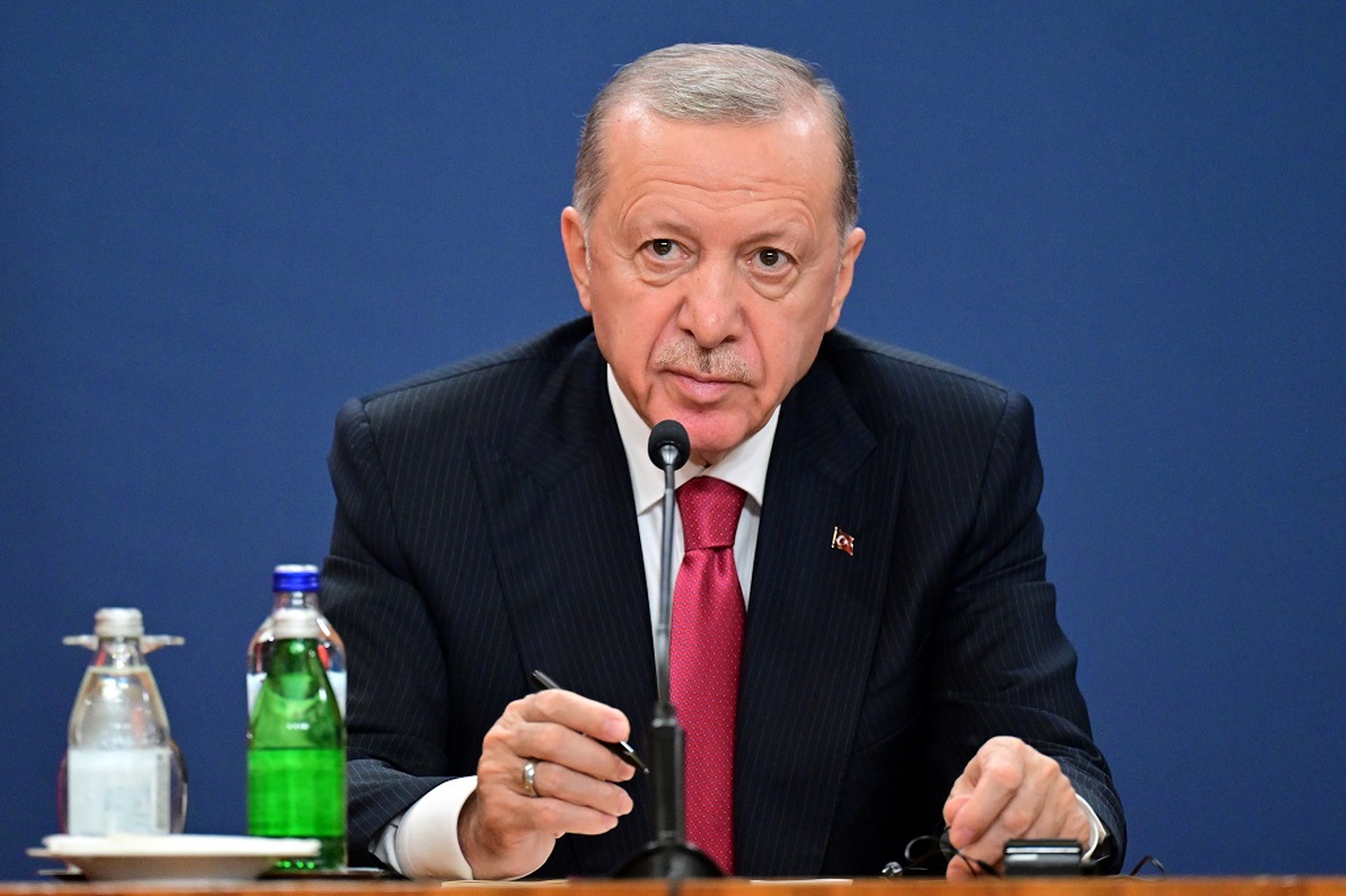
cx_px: 673
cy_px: 448
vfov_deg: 4.6
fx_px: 11212
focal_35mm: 300
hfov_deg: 6.9
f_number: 2.8
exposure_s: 1/640
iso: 3200
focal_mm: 200
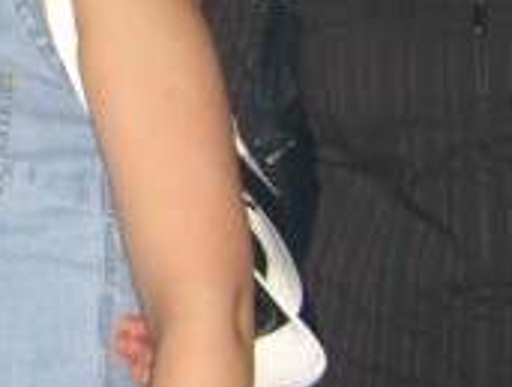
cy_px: -3
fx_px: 1971
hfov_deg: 14.0
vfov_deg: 11.1
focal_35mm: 133
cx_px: -216
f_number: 2.8
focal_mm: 7.9
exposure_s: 1/60
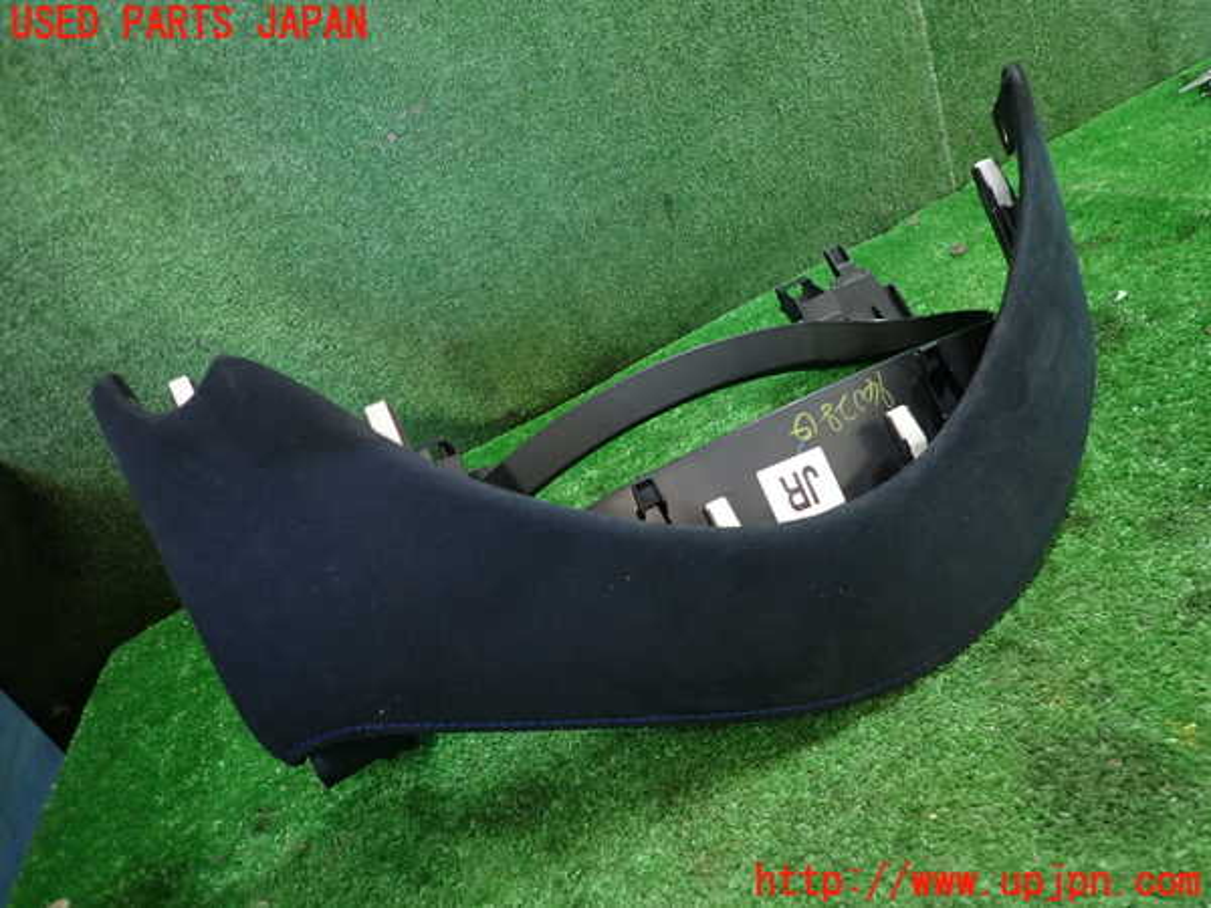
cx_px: 606
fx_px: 875
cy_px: 454
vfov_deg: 54.9
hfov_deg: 69.4
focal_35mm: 25
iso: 200
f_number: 2
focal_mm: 4.5
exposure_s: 1/30
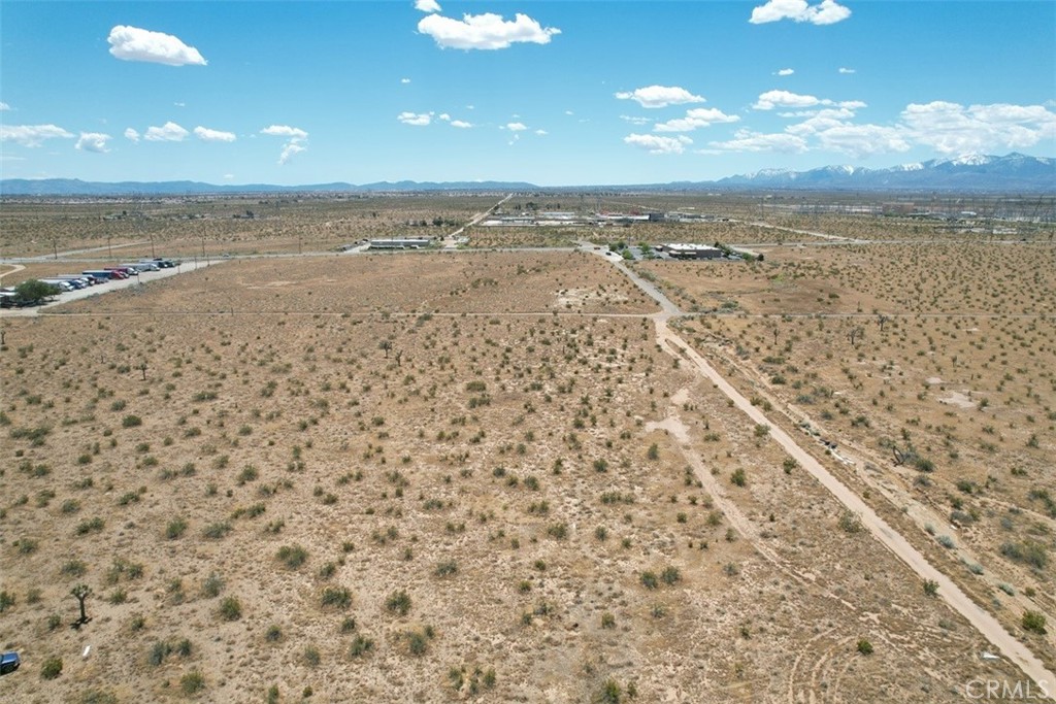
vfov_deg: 57.2
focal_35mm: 22
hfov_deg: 78.6
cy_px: 352
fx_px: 645
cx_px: 528
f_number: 2.8
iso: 100
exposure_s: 1/500
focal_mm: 8.38
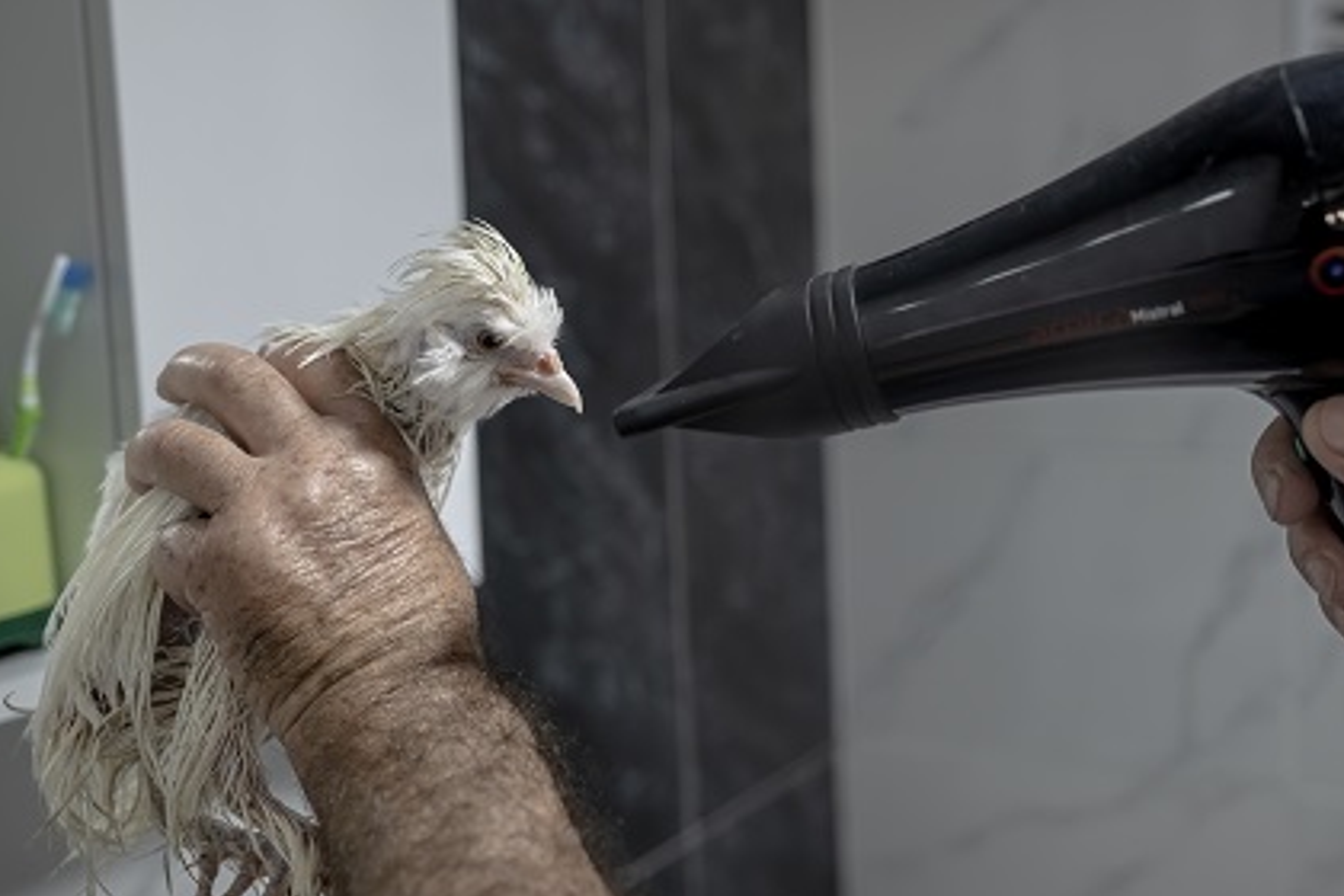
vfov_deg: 27.0
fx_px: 1867
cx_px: 675
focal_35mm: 50
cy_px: 480
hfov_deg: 39.6
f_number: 2.8
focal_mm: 35
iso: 640
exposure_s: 1/250
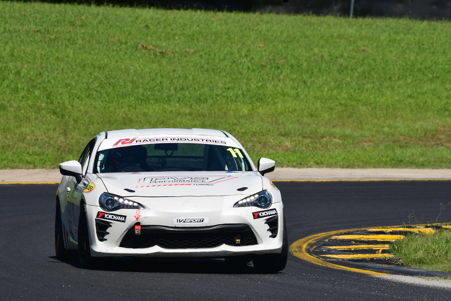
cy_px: 150
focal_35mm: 480
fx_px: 6015
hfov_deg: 4.3
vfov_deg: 2.9
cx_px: 226
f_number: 11
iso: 320
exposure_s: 1/640
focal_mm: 320
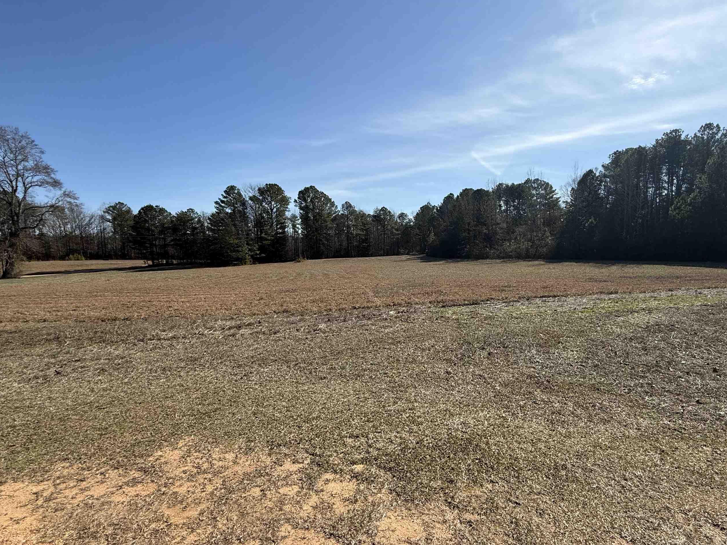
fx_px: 357
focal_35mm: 17
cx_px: 394
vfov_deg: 74.7
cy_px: 283
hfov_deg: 90.8
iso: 50
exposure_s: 1/2165
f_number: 2.2
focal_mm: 2.22
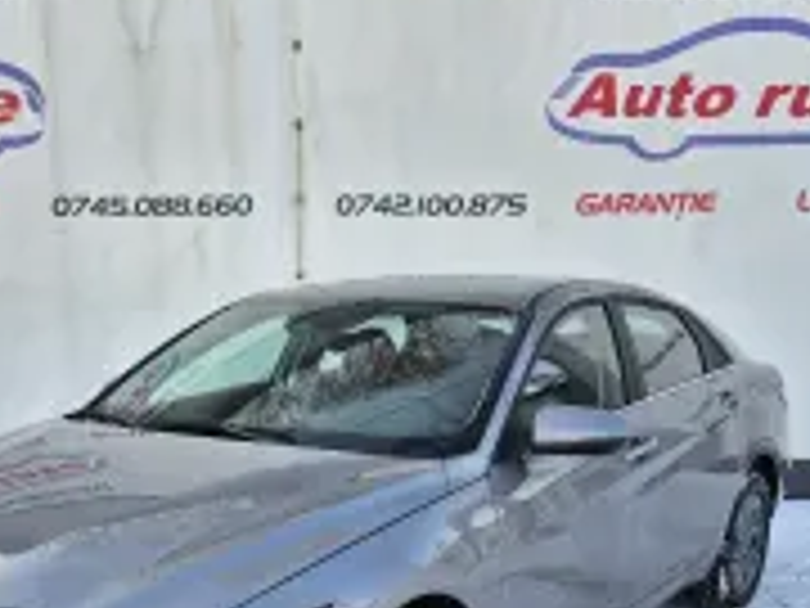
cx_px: 284
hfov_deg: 40.8
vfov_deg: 30.2
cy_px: 540
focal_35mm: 46
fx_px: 1076
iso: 25
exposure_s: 1/422
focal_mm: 5.4
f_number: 1.8
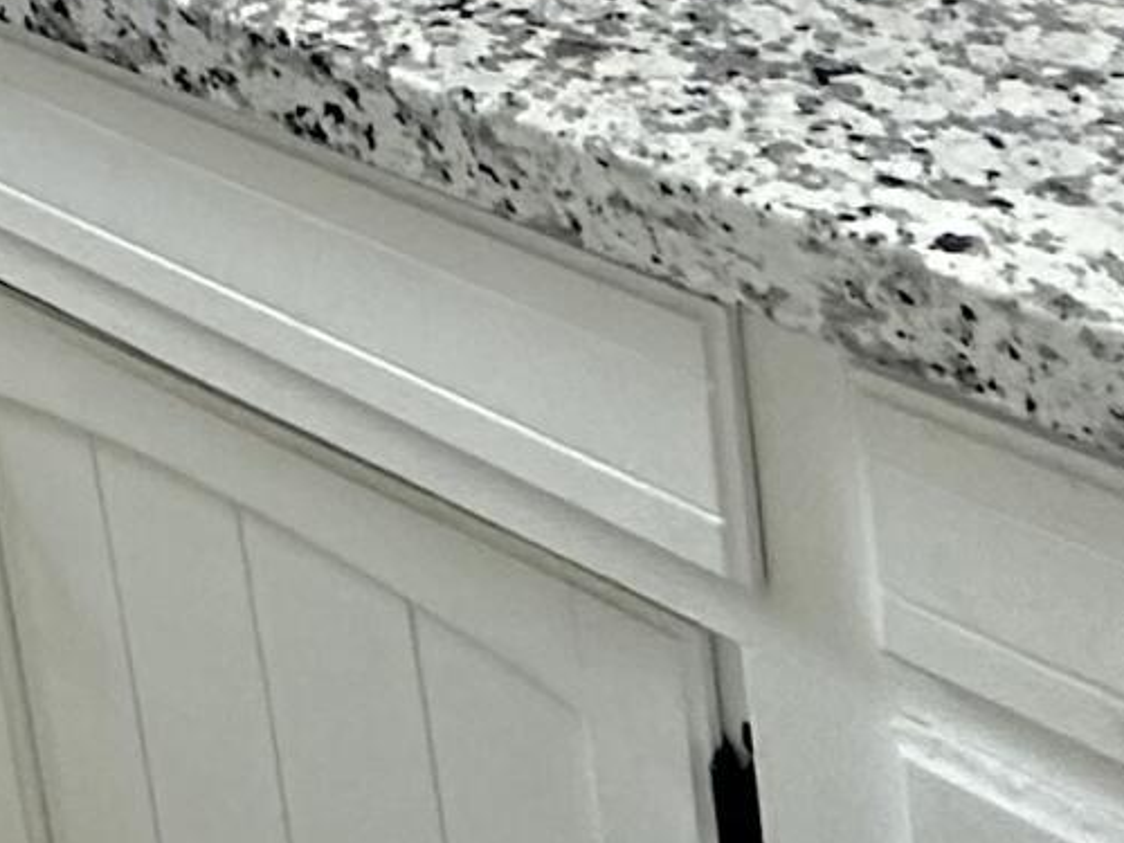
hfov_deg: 19.7
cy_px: -850
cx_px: -632
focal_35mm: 84
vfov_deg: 14.5
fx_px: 2728
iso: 320
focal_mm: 2.22
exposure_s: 1/60
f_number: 2.2
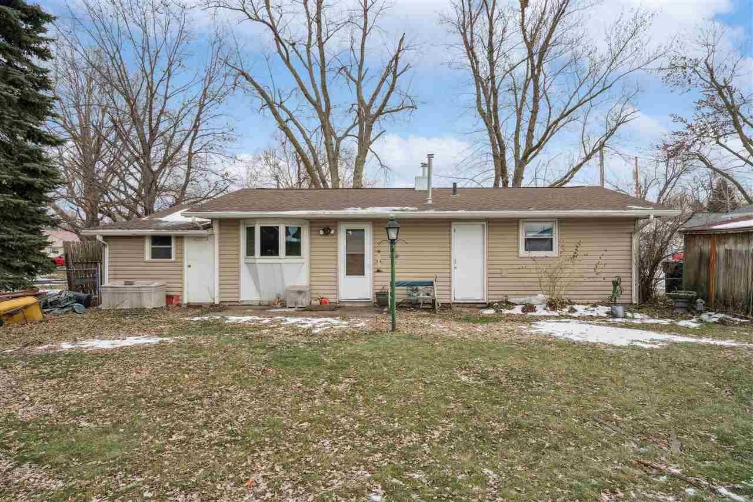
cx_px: 376
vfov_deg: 55.1
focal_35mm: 23
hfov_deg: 76.1
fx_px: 481
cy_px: 251
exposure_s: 1/1000
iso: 800
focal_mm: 23
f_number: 9
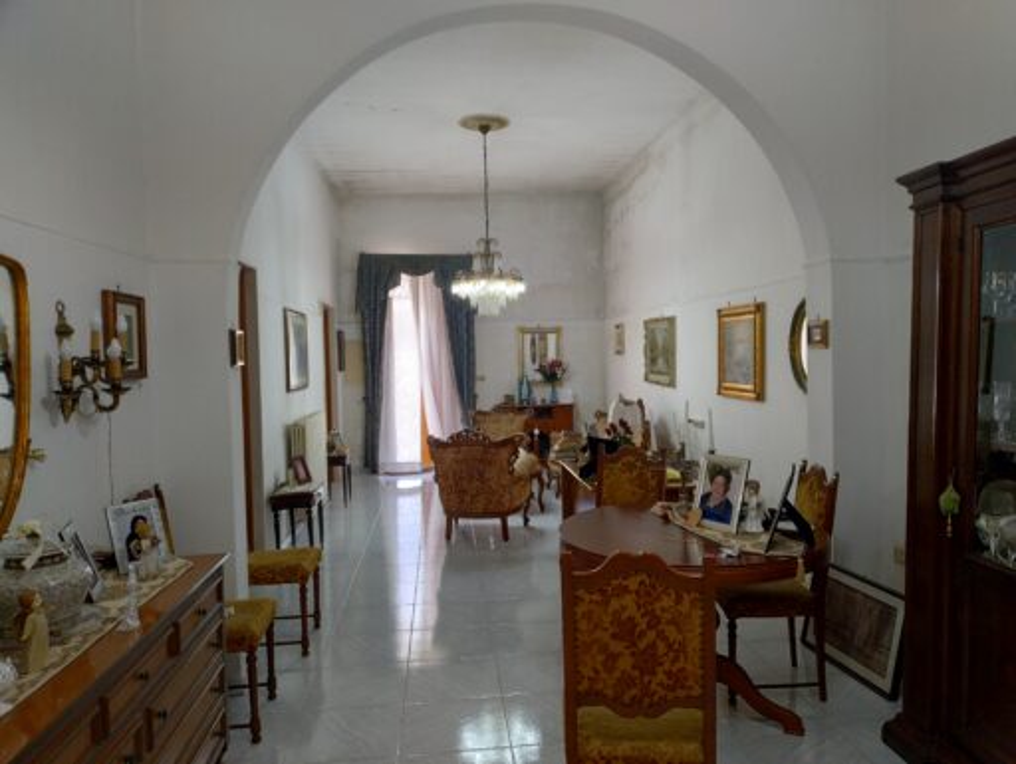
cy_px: 382
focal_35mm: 25
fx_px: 734
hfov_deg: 69.3
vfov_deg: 55.0
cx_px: 508
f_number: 1.7
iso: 869
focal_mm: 4.71
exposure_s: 1/40
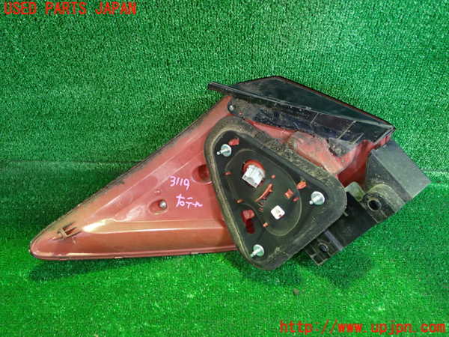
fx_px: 467
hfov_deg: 51.4
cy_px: 168
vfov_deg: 39.7
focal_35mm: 36
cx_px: 224
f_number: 2.5
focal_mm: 6.37
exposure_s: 1/20
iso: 800
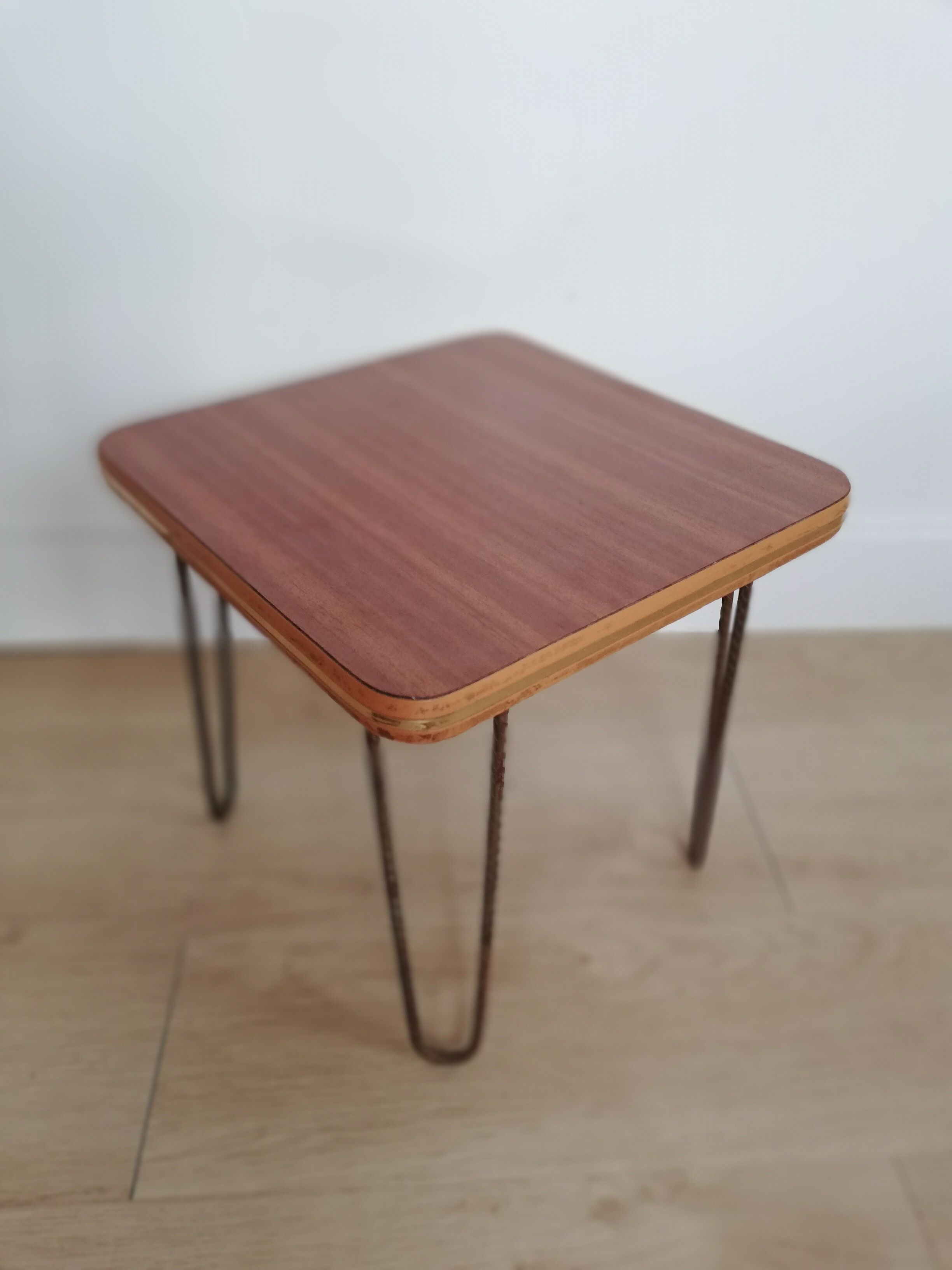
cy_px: 635
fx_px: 953
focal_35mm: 26
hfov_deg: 53.1
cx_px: 476
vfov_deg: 67.3
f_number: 4
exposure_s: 1/100
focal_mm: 3.81
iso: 80
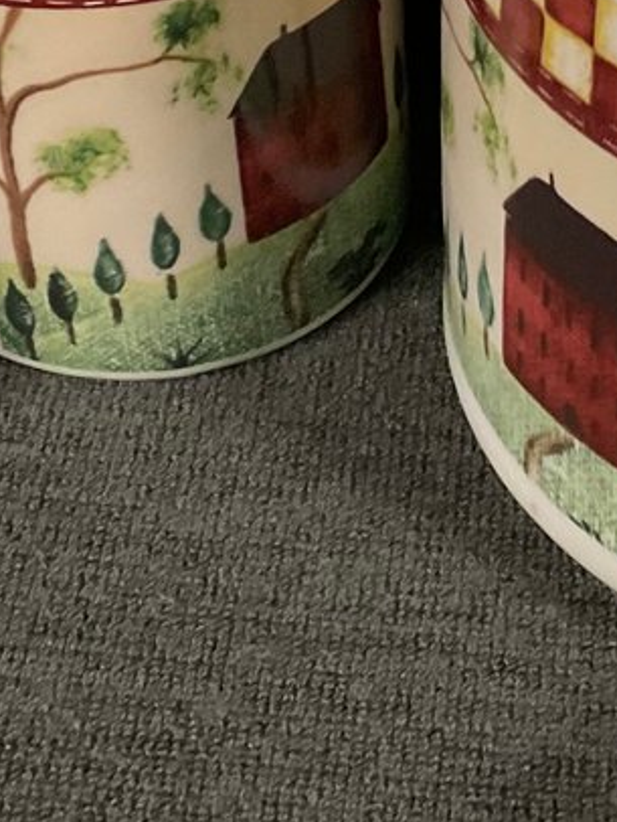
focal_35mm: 108
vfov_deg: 17.7
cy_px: -46
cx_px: 495
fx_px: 2564
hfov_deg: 13.7
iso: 250
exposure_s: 1/60
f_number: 1.8
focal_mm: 3
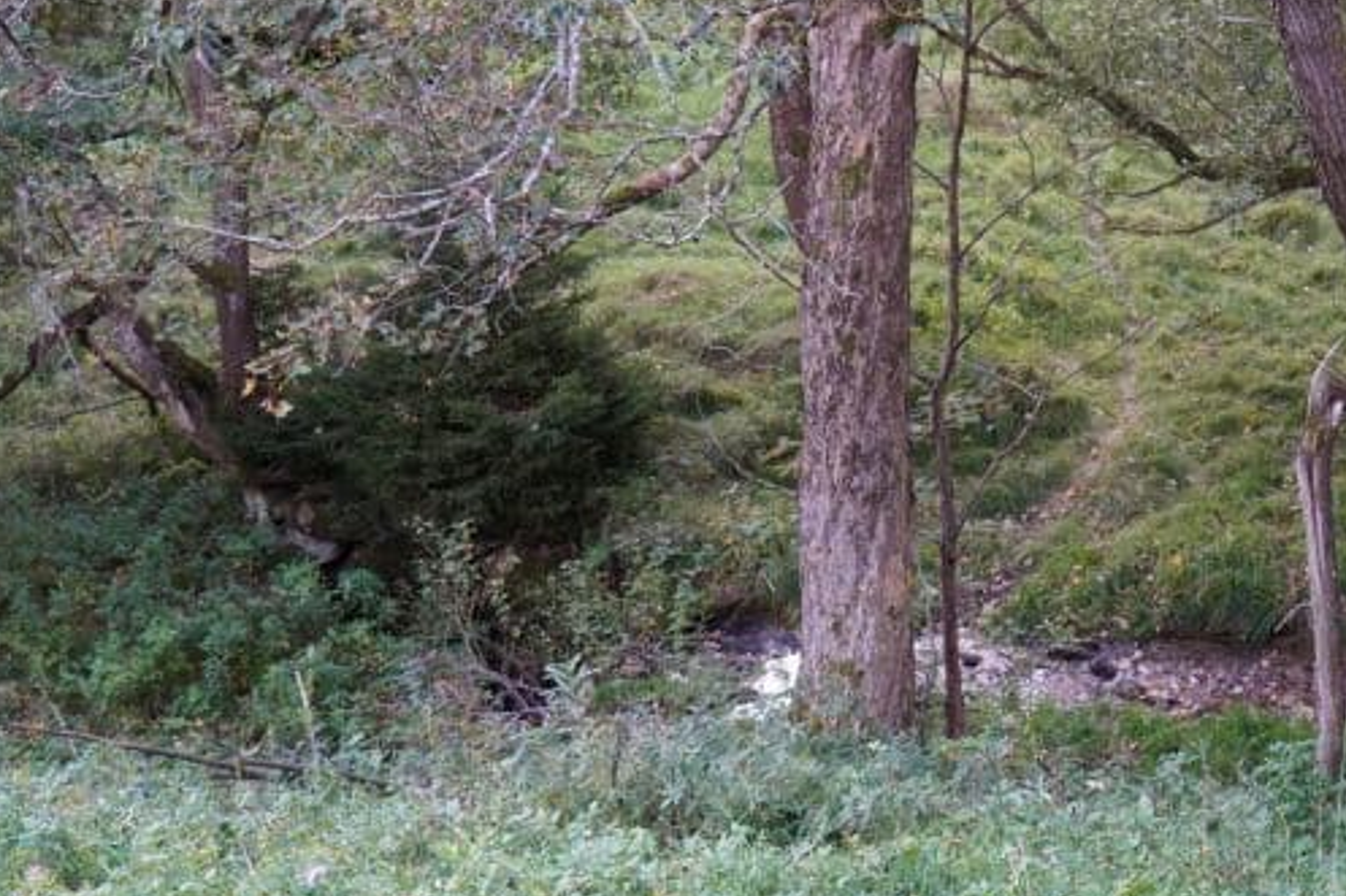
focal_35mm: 87
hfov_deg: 23.1
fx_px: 3252
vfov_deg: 15.7
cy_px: 573
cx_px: 1070
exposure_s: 1/60
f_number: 4
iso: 500
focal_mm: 36
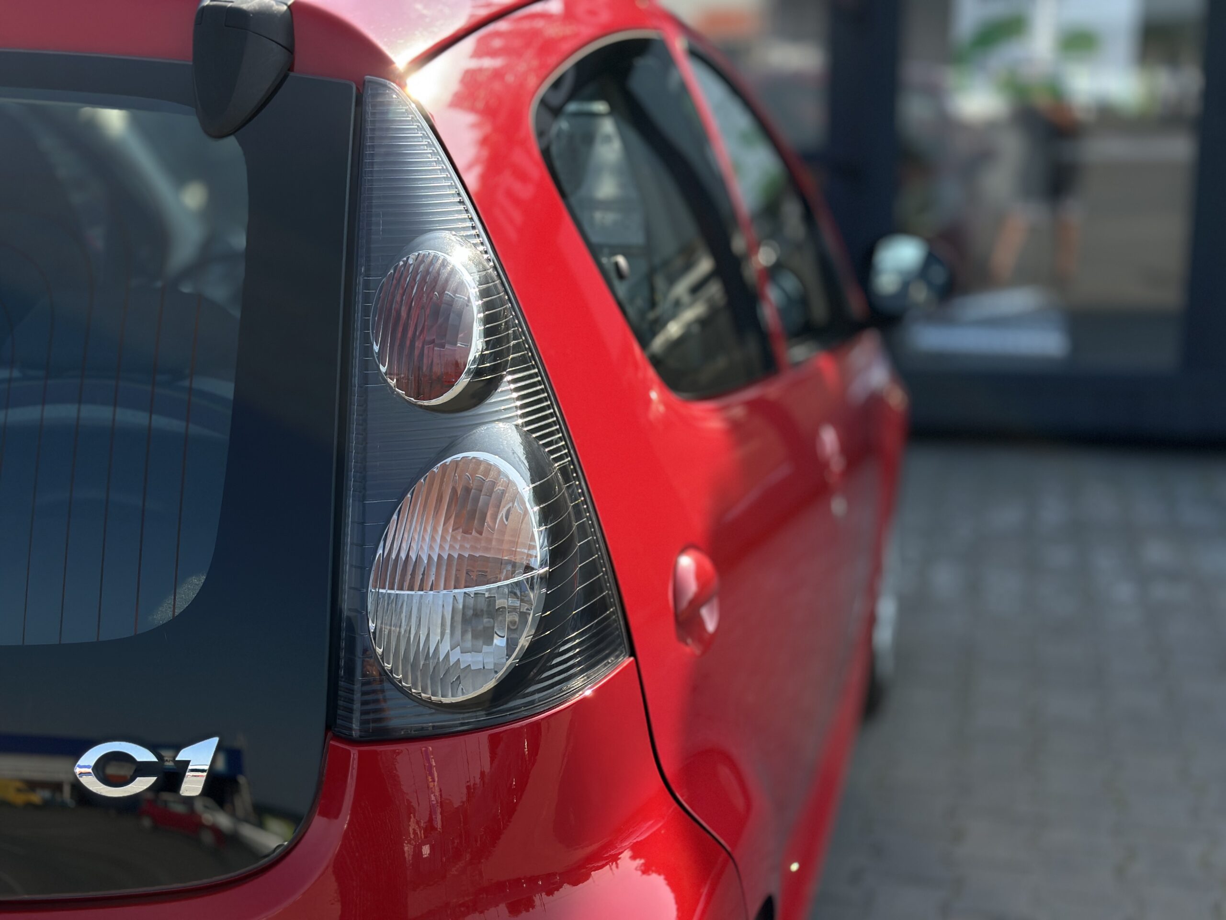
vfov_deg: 30.3
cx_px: 613
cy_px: 460
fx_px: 1700
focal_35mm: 48
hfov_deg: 39.7
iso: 100
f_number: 1.78
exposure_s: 1/2469
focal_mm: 6.86
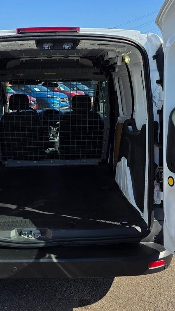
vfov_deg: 58.0
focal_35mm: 34
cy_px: 158
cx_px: 54
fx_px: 280
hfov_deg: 34.2
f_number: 1.7
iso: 80
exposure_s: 1/5017
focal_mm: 6.3
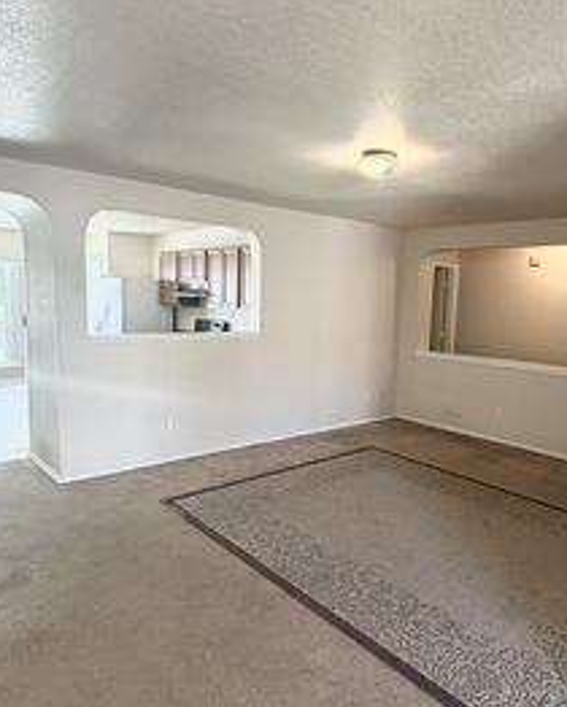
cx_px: 343
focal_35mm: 25
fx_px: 524
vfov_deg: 68.0
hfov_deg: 56.4
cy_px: 364
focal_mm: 2.22
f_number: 2.2
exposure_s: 1/120
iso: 500
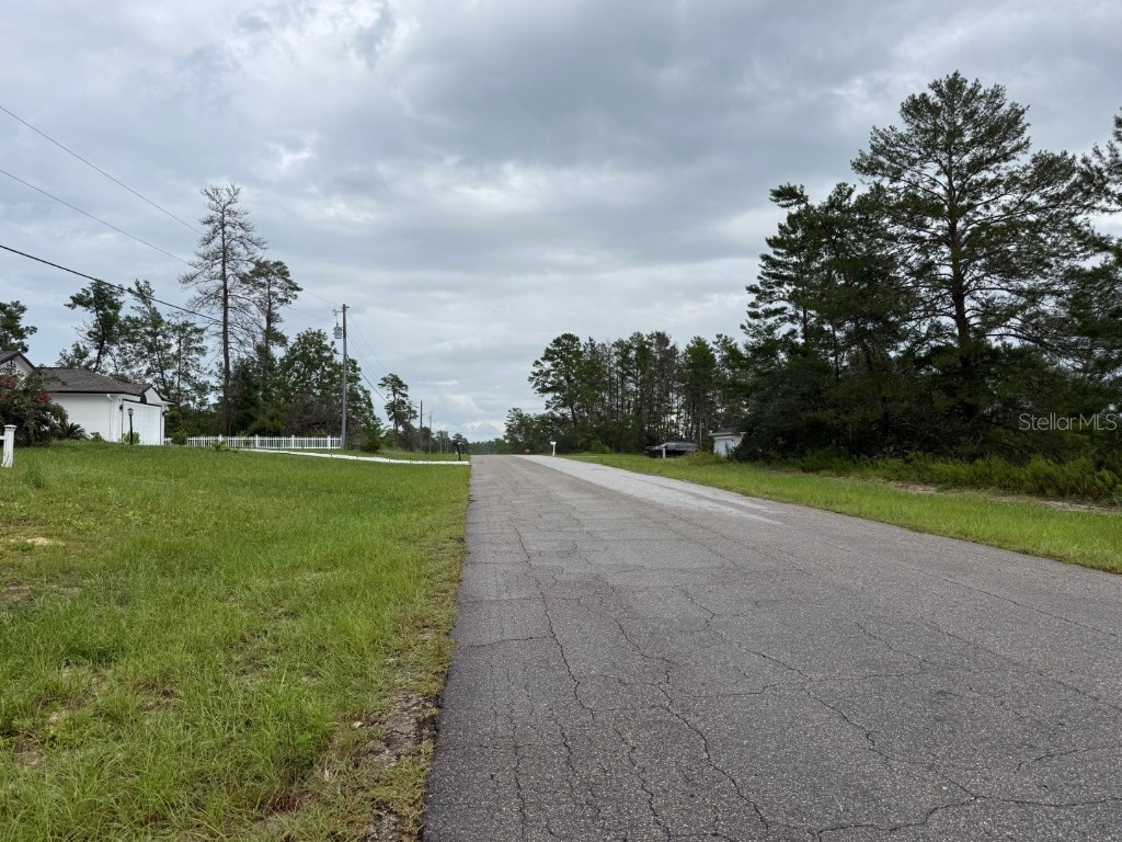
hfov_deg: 71.6
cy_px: 421
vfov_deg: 56.8
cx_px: 561
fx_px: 778
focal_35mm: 24
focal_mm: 6.76
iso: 80
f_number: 1.78
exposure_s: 1/6711
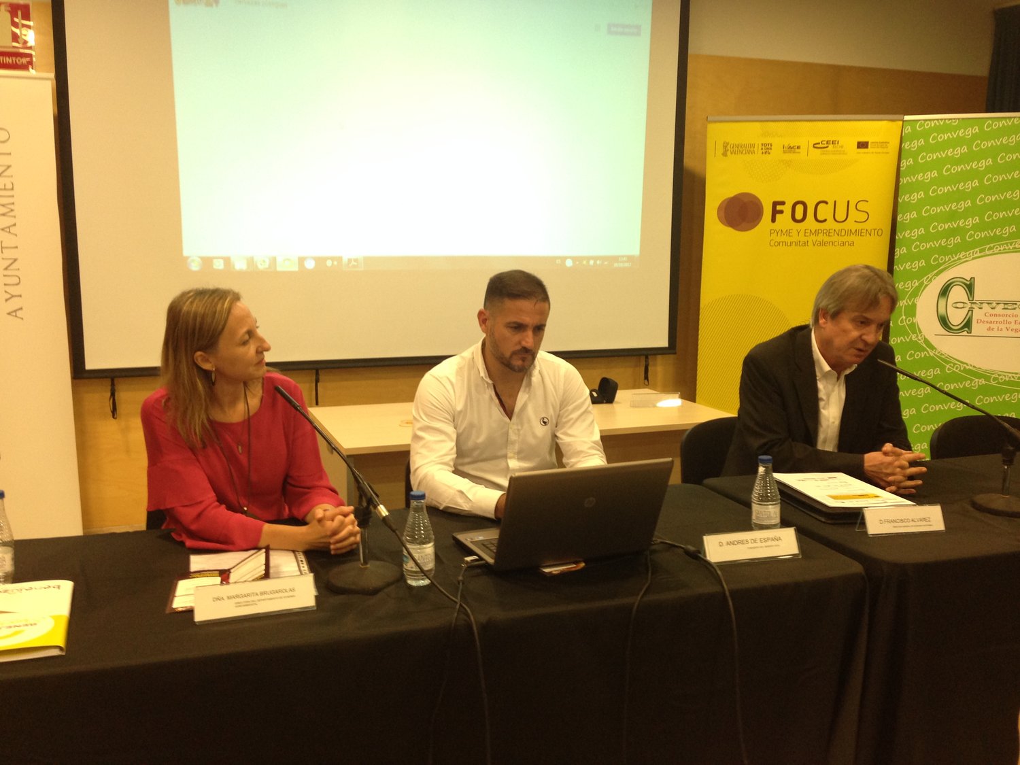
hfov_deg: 55.4
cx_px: 510
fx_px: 972
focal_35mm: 33
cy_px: 382
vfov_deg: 42.9
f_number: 2.4
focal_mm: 4.12
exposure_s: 1/20
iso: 100
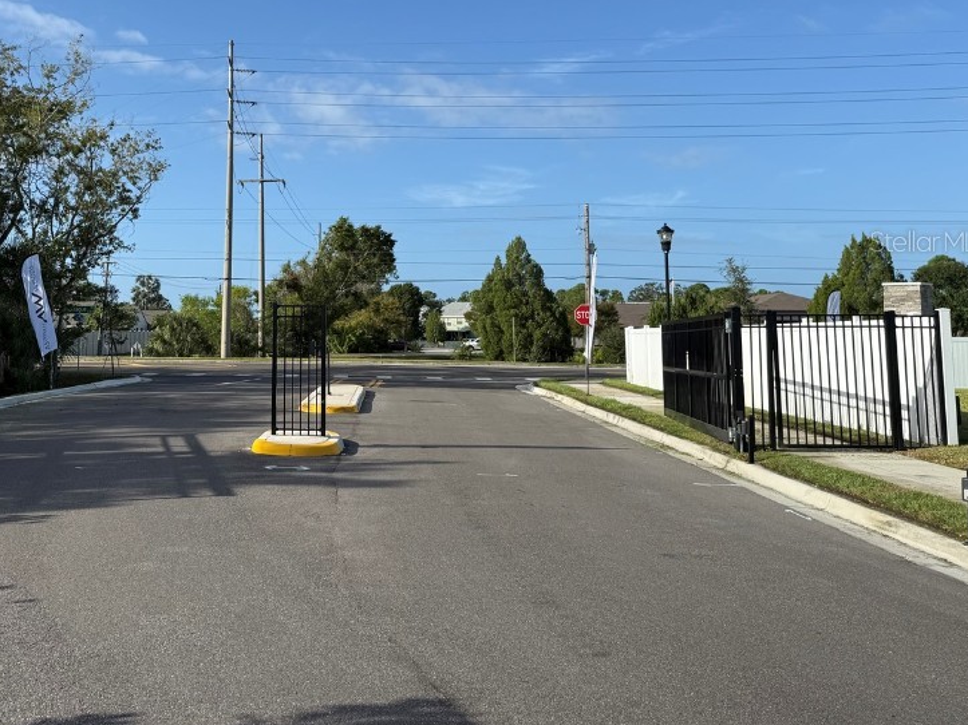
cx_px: 311
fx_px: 951
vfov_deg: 41.2
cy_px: 241
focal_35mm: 34
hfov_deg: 52.8
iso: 80
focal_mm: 6.76
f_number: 1.78
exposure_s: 1/4405
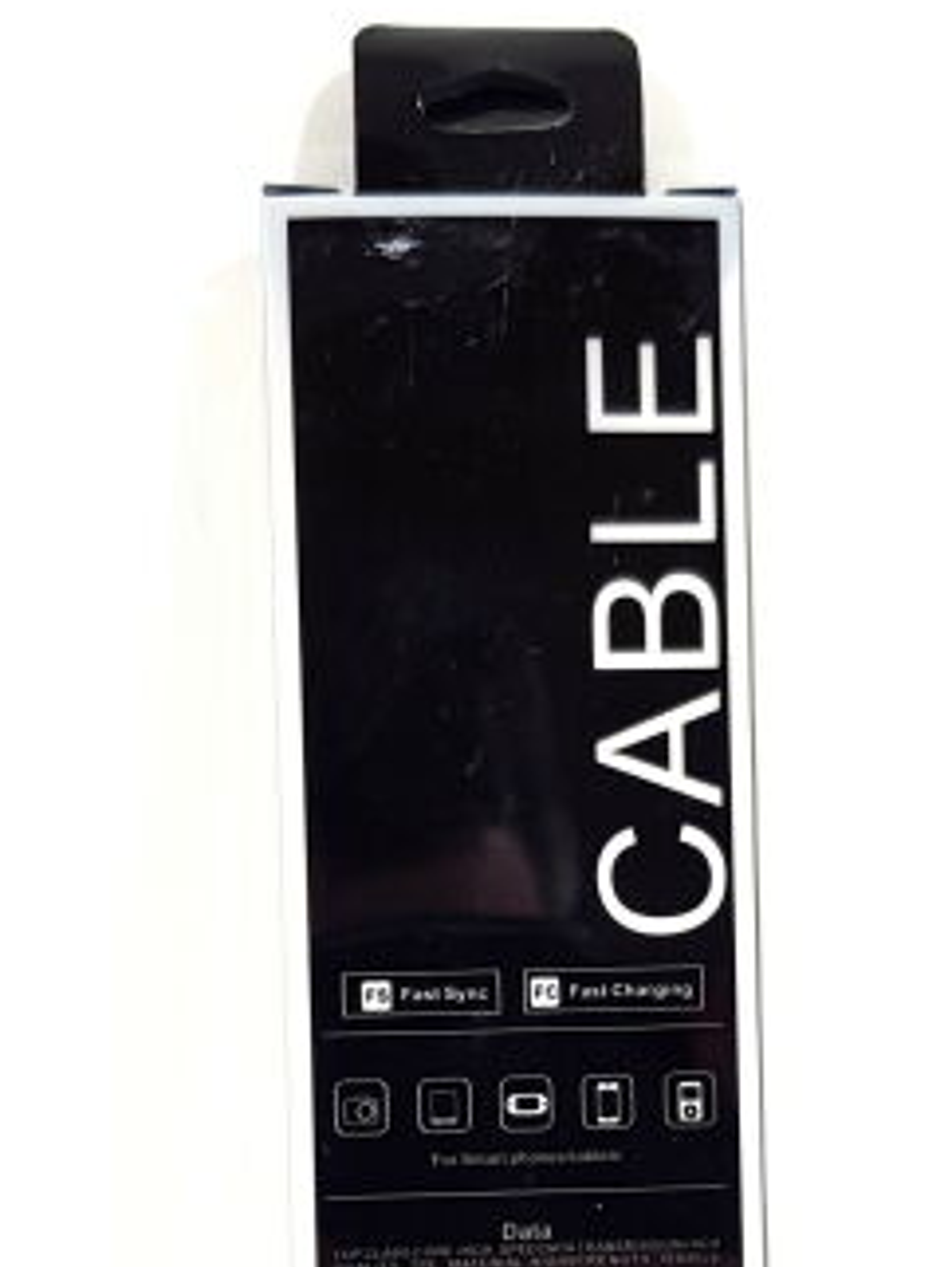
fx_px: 2270
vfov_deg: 30.3
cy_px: 1047
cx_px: 614
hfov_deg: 23.6
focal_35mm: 62
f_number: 1.7
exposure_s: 1/100
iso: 50
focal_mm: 4.2
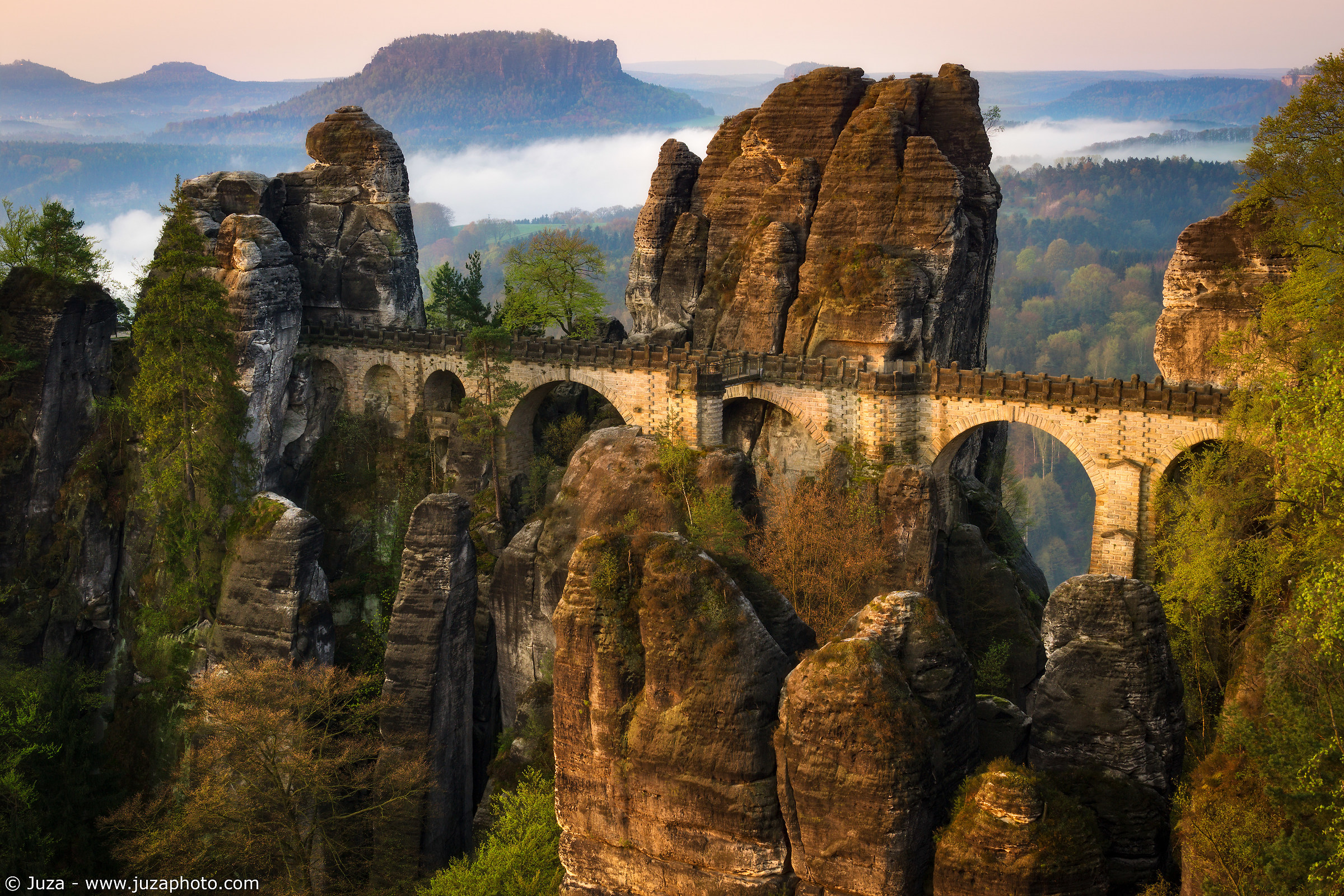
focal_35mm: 50
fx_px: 1848
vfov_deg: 27.3
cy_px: 448
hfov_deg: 40.0
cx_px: 672
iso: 100
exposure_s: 1/20
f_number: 8
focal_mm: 33
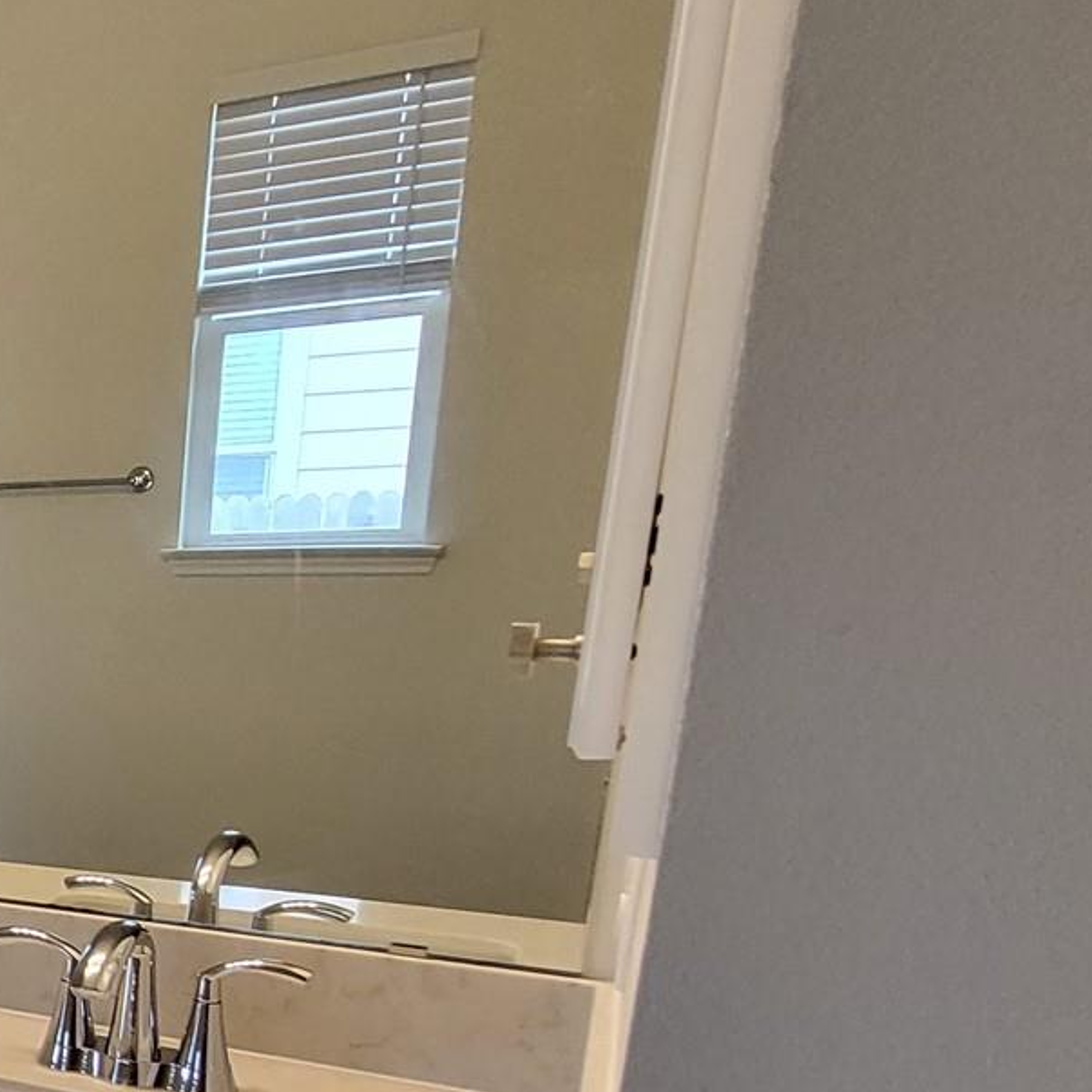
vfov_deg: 41.2
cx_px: -462
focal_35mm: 39
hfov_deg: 29.8
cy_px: 860
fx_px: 1392
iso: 400
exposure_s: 1/40
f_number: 2.2
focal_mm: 1.74
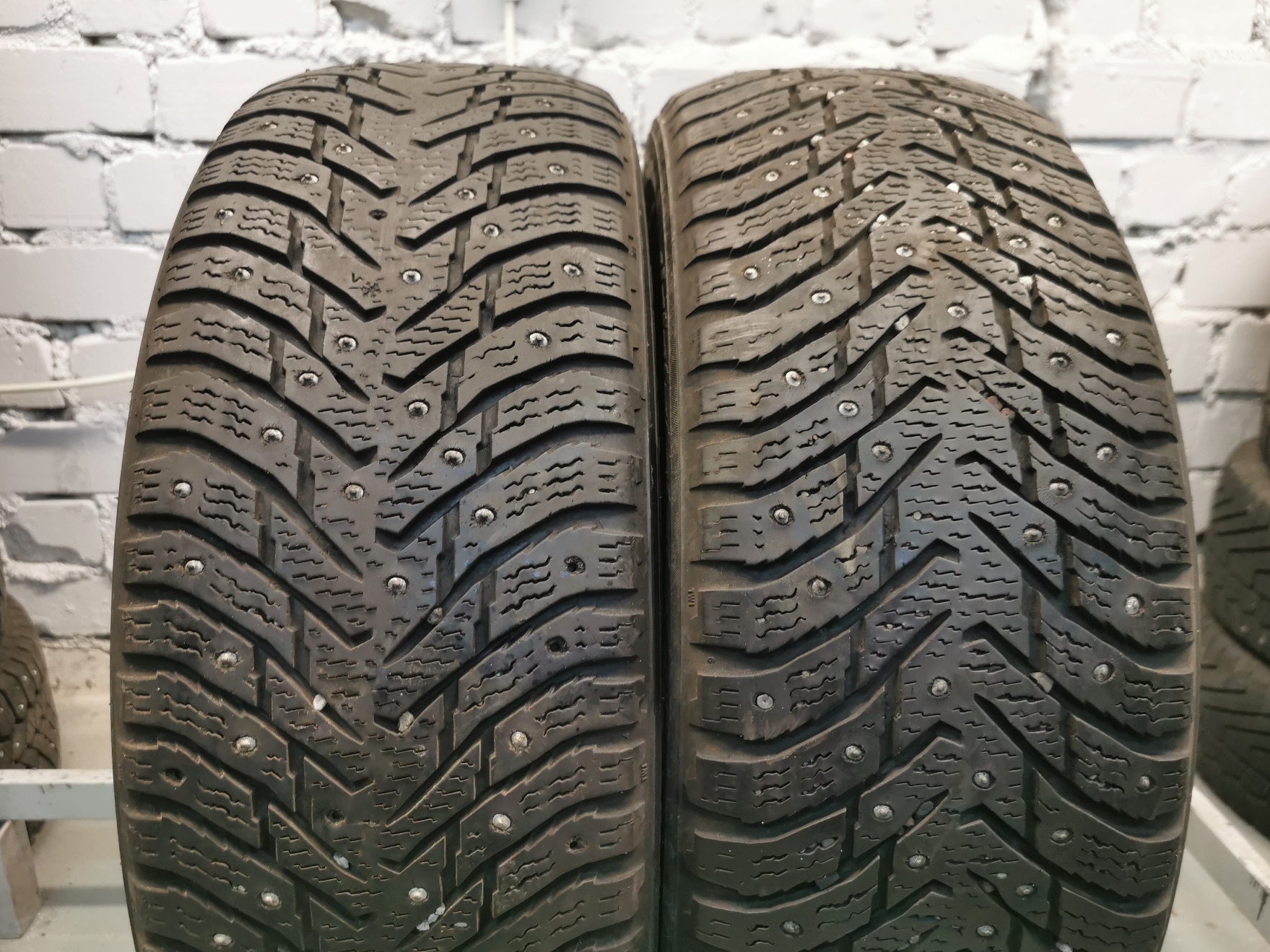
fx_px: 1027
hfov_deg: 63.4
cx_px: 623
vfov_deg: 49.7
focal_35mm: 28
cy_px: 486
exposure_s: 1/50
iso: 160
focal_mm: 5.56
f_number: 1.6
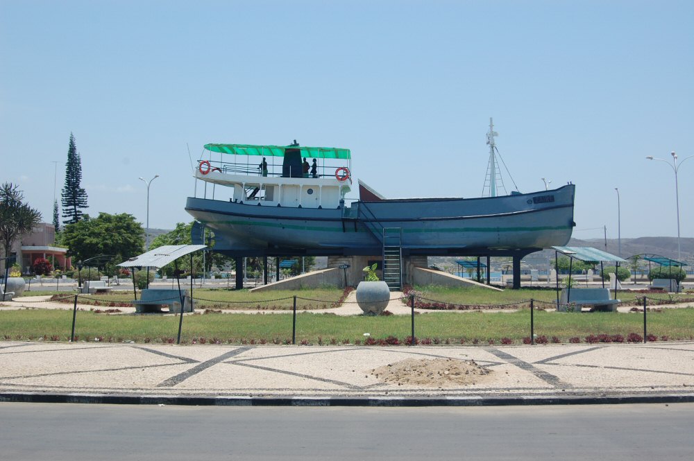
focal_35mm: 45
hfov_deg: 43.6
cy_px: 230
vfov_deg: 29.8
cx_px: 347
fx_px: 867
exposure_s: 1/320
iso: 200
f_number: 9
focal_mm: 30
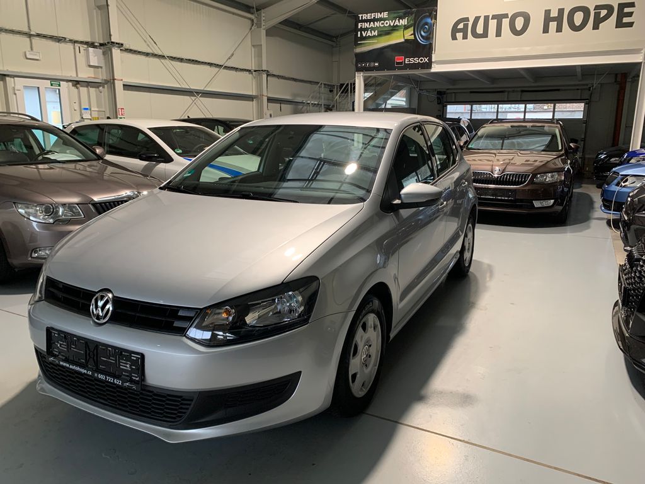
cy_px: 242
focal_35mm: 26
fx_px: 484
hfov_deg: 67.3
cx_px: 322
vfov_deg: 53.1
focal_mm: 4.25
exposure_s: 1/60
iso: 160
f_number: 1.8
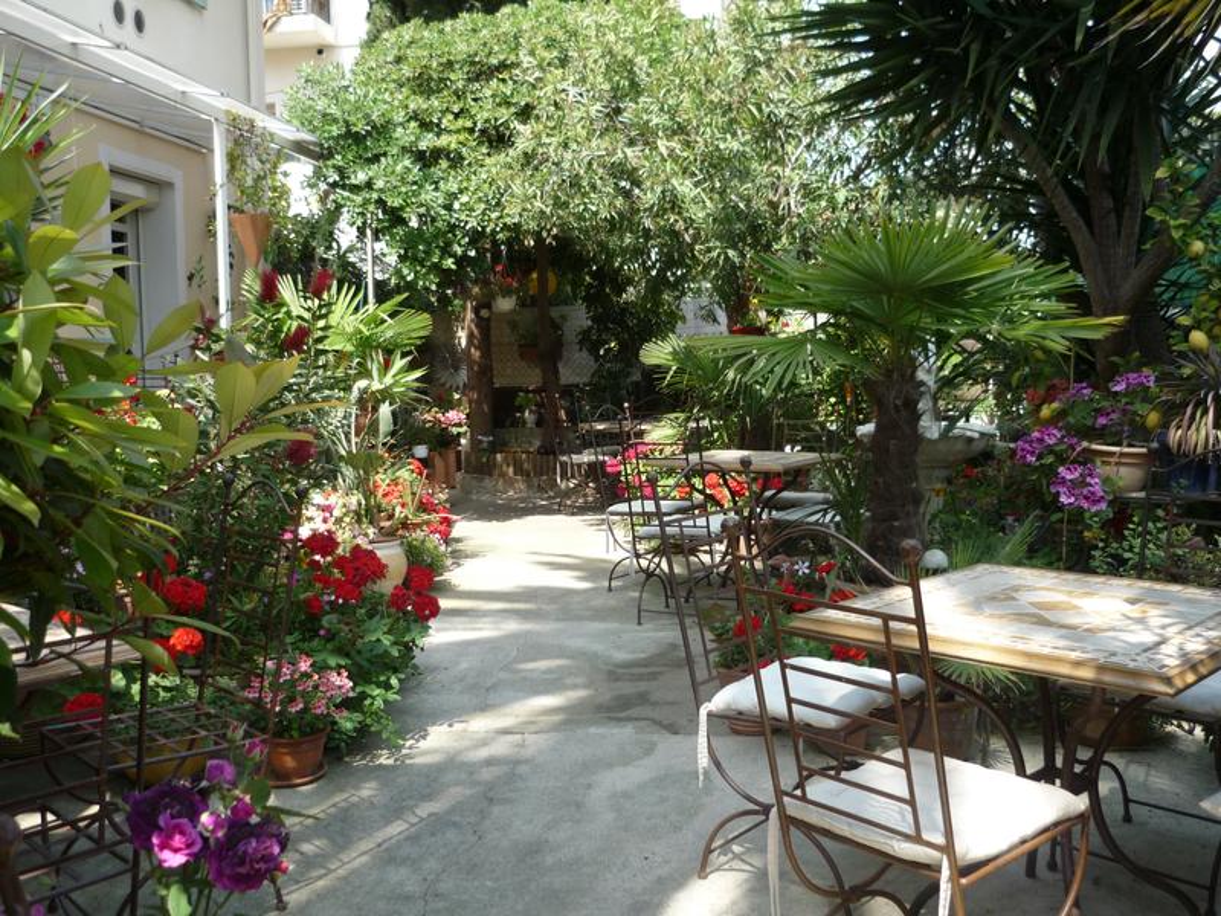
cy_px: 458
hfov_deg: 55.4
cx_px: 610
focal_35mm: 33
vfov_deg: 42.9
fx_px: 1164
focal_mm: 5.5
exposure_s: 1/400
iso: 100
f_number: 2.8
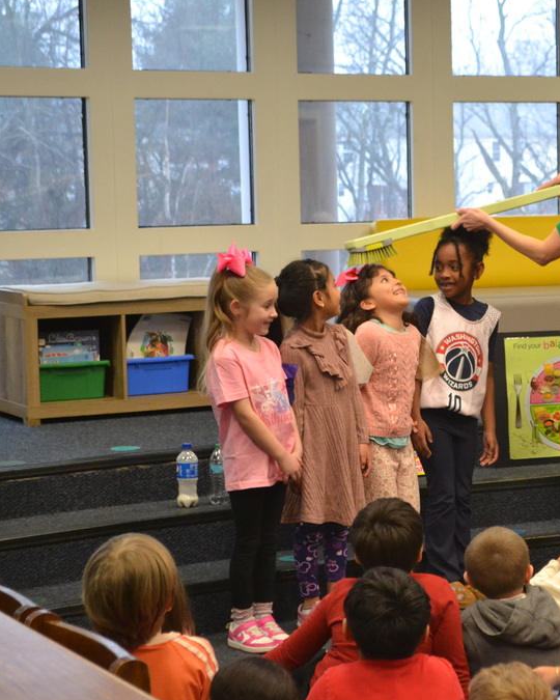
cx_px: 530
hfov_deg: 16.1
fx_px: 1947
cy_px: 350
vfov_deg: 20.4
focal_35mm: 94
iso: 2500
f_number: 5.3
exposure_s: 1/60
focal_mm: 44
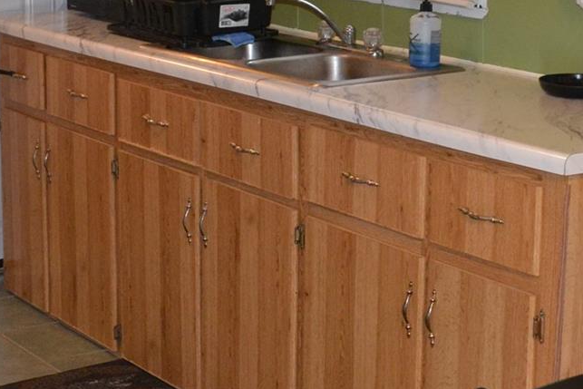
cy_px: 38
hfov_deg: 23.5
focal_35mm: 86
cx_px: 163
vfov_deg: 15.7
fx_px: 1393
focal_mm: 18
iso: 1250
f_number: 3.5
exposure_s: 1/60
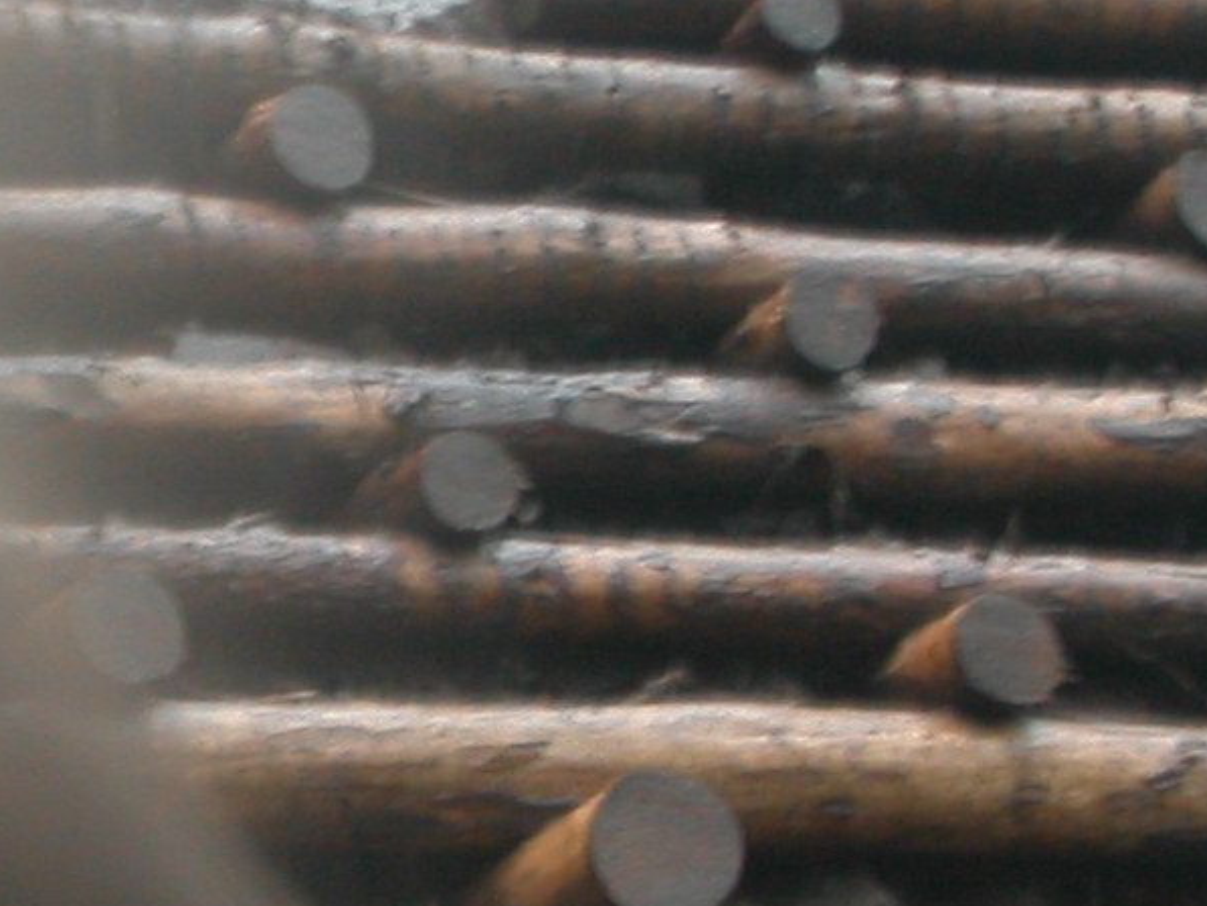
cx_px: -619
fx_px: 10323
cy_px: 532
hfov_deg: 6.6
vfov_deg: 5.0
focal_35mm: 296
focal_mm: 17.5
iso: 100
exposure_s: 1/6.8
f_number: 4.2
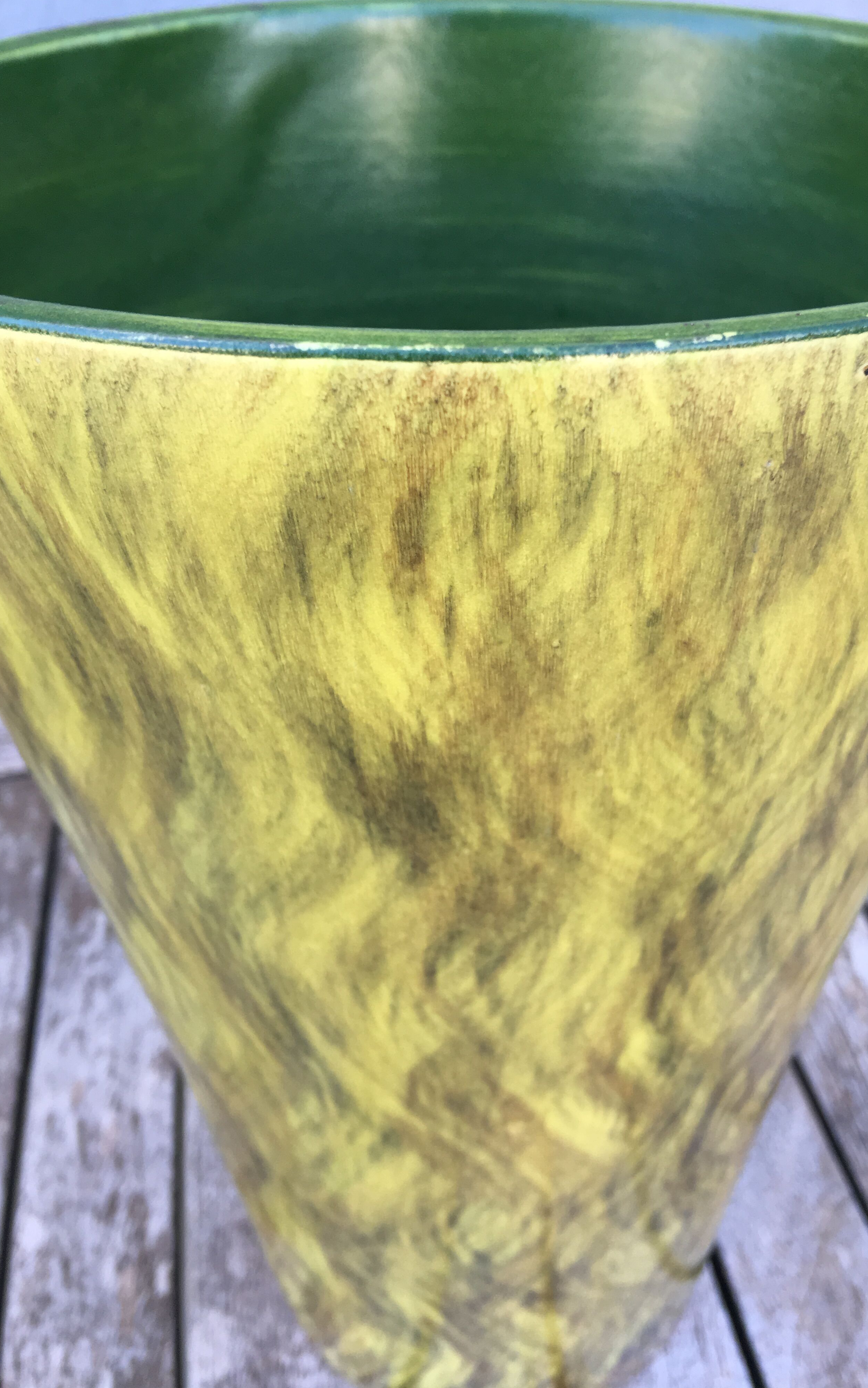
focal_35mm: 31
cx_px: 500
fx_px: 1173
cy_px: 690
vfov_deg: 61.2
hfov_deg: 40.5
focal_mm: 4.15
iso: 40
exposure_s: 1/100
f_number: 2.2
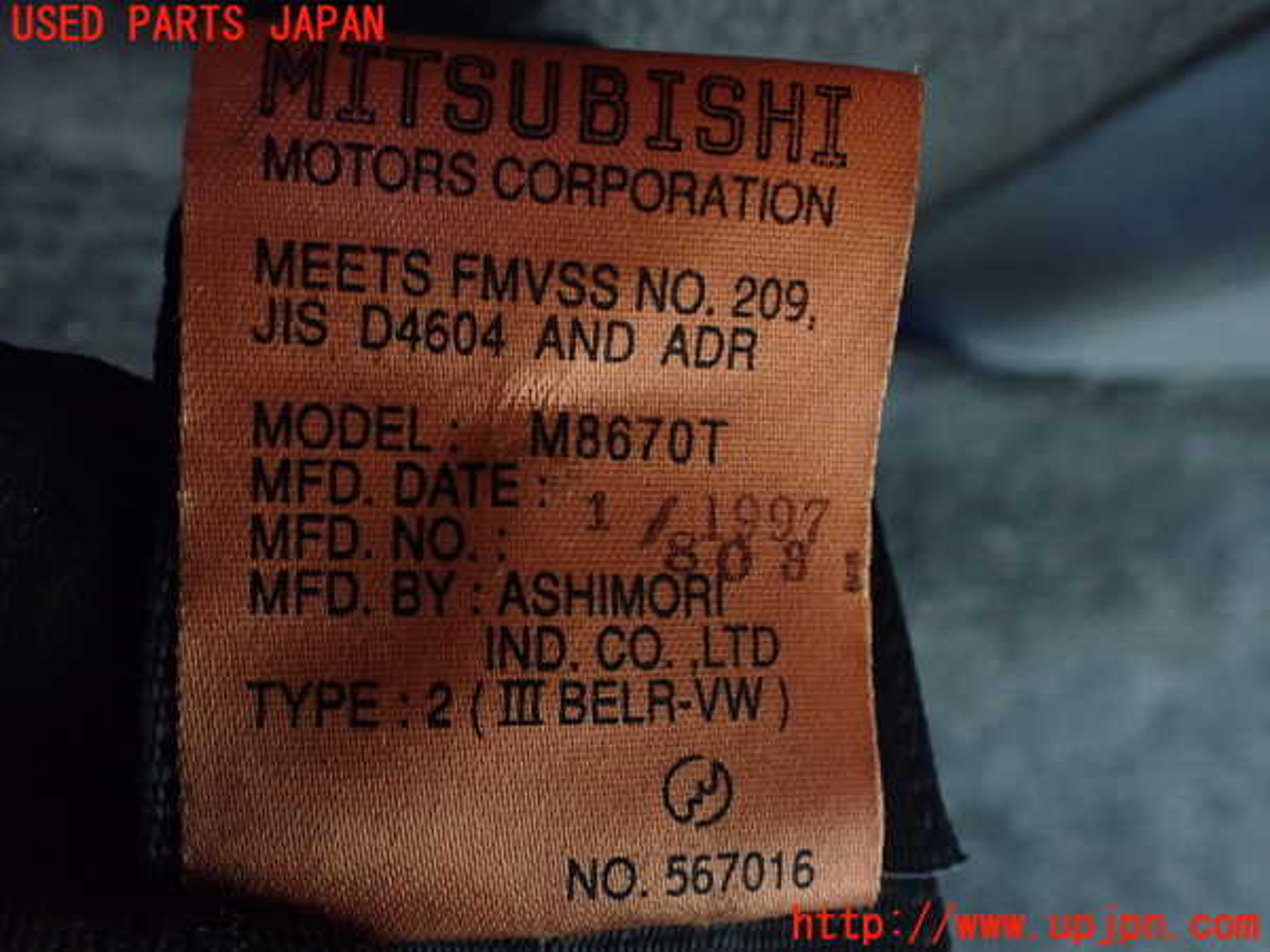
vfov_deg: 46.8
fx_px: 1101
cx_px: 635
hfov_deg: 60.0
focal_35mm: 30
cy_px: 476
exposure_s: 1/80
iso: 800
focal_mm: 5.4
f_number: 2.3
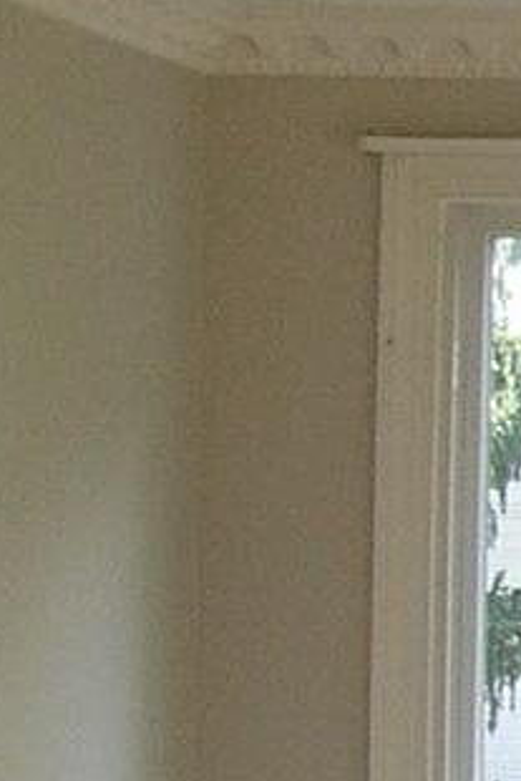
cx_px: 1918
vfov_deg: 8.3
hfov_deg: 5.1
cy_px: 819
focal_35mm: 247
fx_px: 5356
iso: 50
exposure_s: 1/101
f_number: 2.7
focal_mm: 6
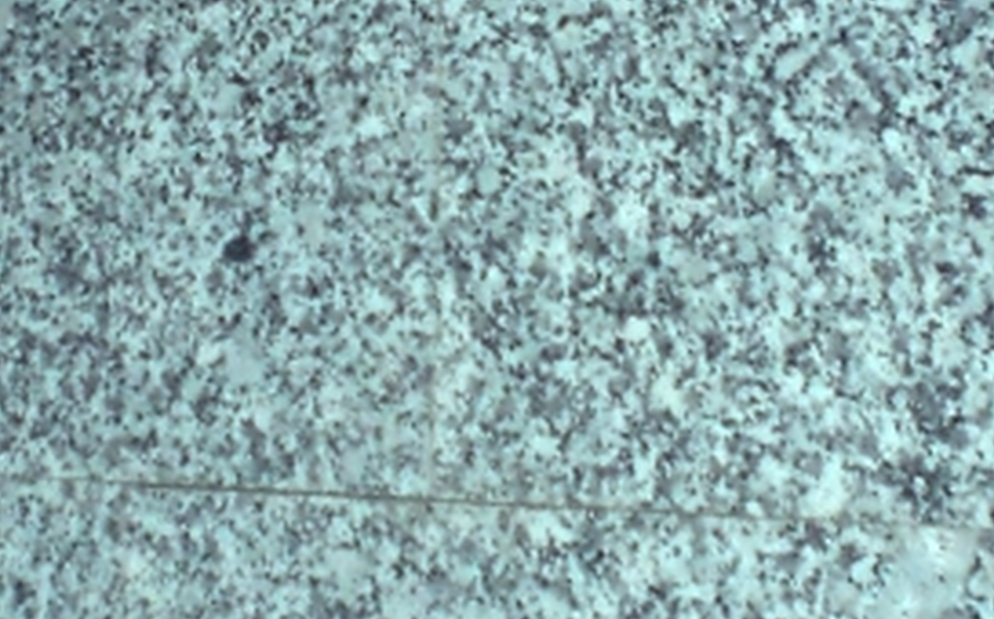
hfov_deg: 15.7
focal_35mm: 133
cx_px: 328
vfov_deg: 9.8
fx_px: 3599
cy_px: 213
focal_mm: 6.3
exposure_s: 1/60
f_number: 3.1
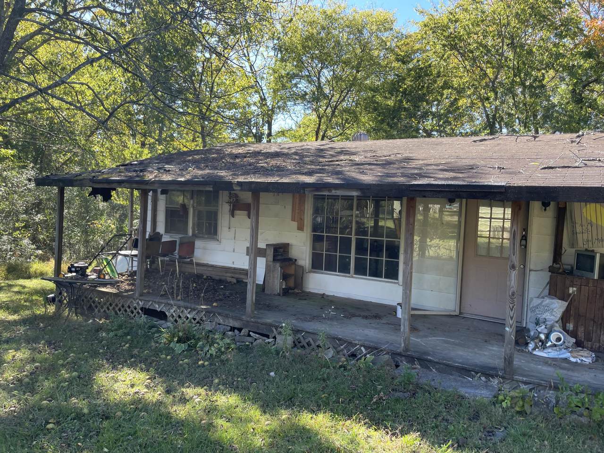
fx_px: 454
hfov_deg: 67.3
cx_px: 302
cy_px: 226
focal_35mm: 26
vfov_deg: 53.1
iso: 32
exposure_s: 1/291
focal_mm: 4.2
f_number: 1.6
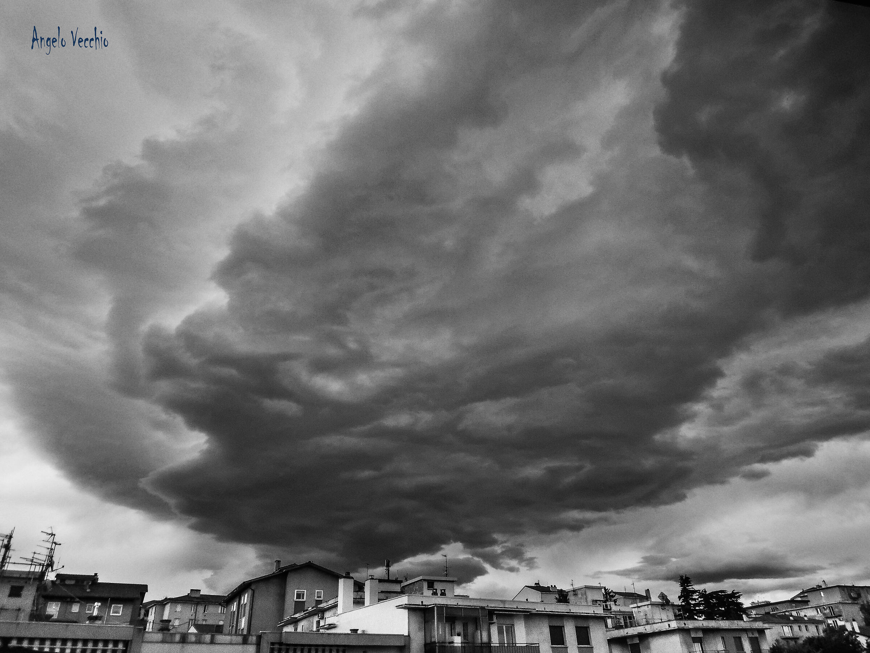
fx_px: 603
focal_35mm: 24
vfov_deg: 56.8
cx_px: 435
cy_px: 326
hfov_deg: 71.6
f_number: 2.8
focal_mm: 4.3
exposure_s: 1/60
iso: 360
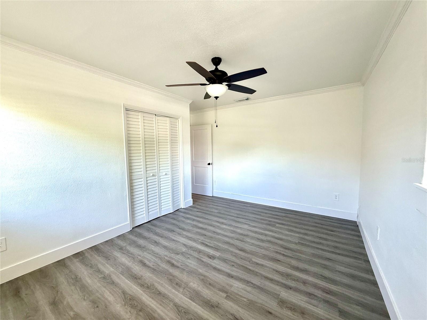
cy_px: 160
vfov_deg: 85.7
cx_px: 214
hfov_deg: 102.1
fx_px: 173
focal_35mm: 14
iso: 125
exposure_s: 1/99
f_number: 2.2
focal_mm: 2.22
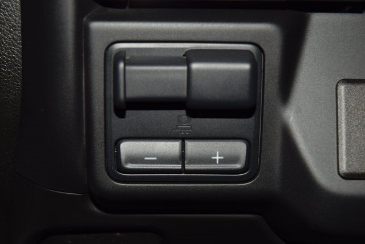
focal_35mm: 105
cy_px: 122
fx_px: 1065
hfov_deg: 19.5
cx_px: 182
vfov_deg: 13.0
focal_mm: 70
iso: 100
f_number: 8
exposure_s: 1/125
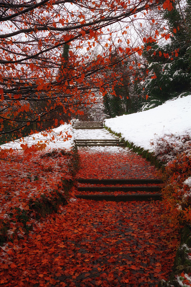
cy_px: 144
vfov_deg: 50.7
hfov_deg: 35.1
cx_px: 96
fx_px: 302
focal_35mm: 38
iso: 560
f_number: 6.7
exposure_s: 1/125
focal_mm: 38
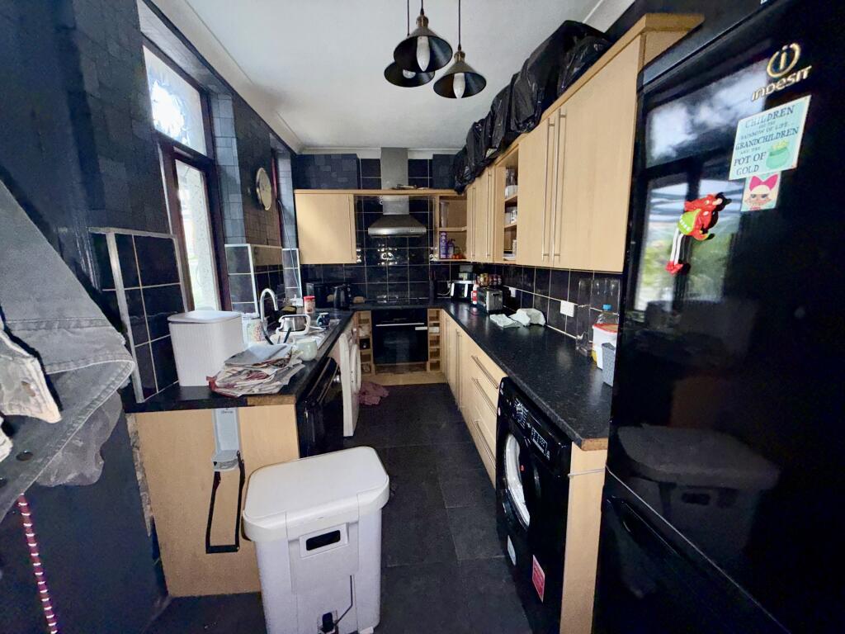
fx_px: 342
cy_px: 317
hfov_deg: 102.1
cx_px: 422
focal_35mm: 14
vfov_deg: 85.7
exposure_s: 1/56
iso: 320
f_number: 2.2
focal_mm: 2.22
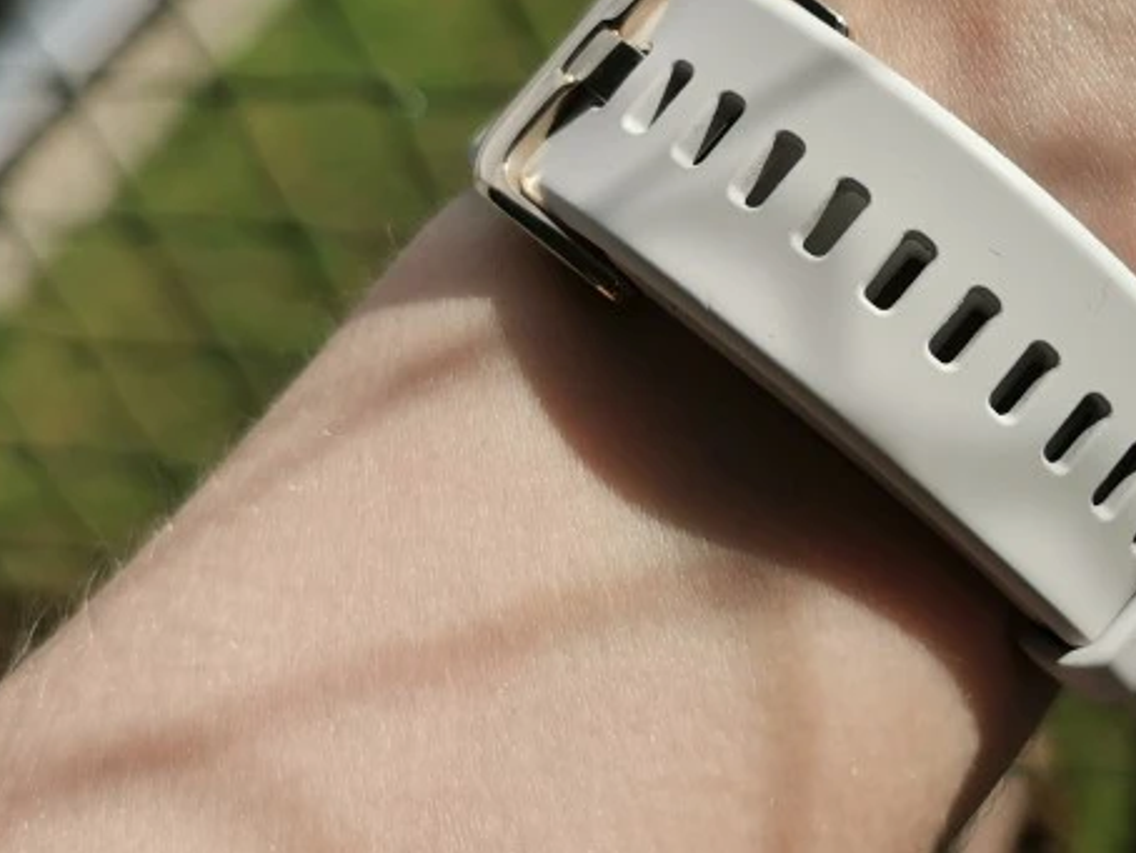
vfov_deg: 19.8
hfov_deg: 25.9
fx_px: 2430
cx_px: 908
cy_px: 248
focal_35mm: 74
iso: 50
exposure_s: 1/4695
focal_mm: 5.56
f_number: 1.6
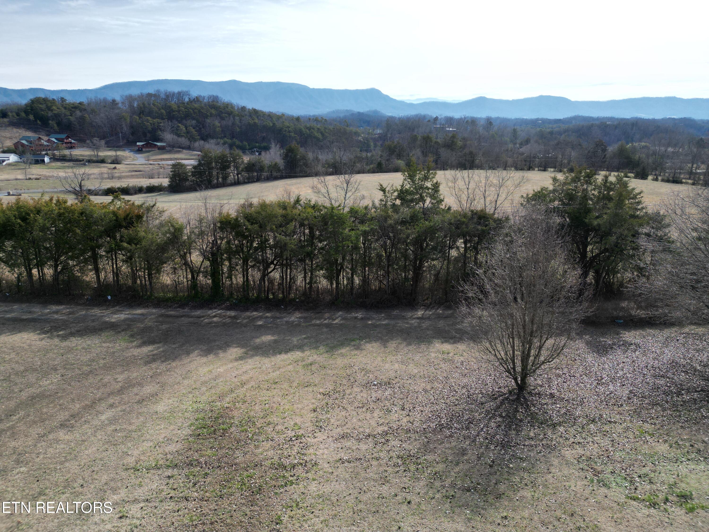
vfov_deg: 56.8
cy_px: 266
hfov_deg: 71.6
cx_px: 354
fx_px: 492
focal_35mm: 24
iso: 110
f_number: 1.7
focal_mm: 6.72
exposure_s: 1/2500
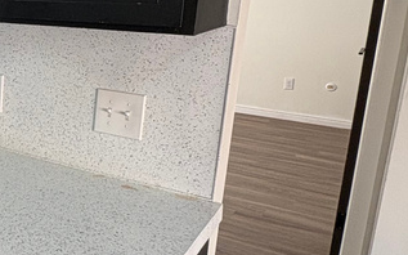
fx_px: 534
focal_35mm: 48
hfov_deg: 31.9
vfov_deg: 26.7
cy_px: 79
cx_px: -124
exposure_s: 1/120
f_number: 2.2
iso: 125
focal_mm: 2.22
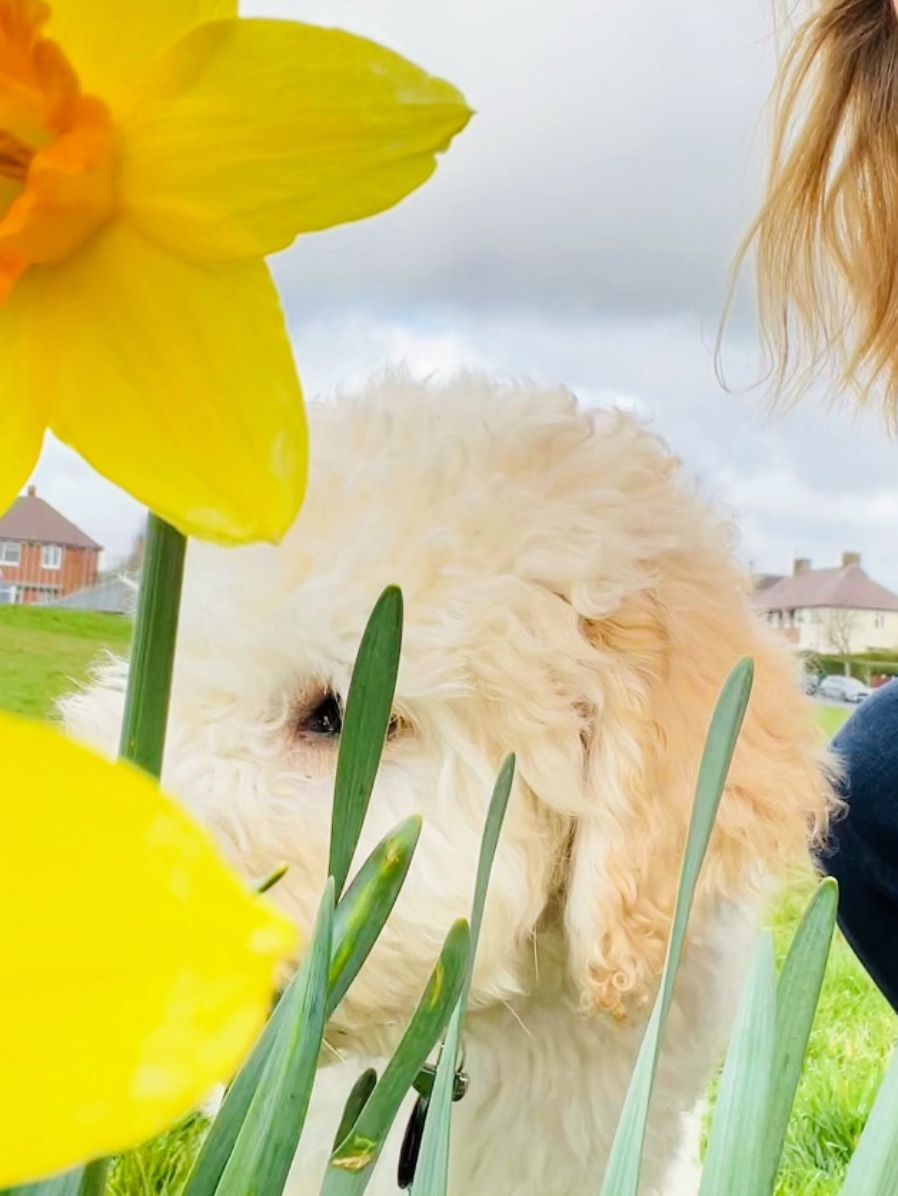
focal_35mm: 43
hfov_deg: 33.4
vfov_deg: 43.8
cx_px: 562
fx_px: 1487
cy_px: 532
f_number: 2.2
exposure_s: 1/316
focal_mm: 2.71
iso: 25
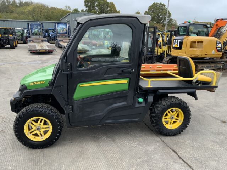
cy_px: 85
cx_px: 114
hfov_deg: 61.7
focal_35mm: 29
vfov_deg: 48.2
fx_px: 190
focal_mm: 3
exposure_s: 1/88
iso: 64
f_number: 1.8
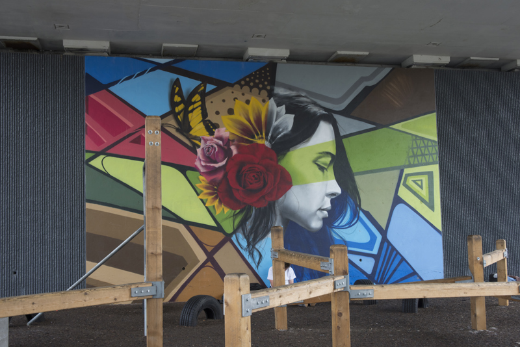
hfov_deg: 44.5
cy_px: 174
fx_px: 636
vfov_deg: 30.5
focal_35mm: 44
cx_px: 260
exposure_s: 1/160
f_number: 8
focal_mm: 44
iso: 400
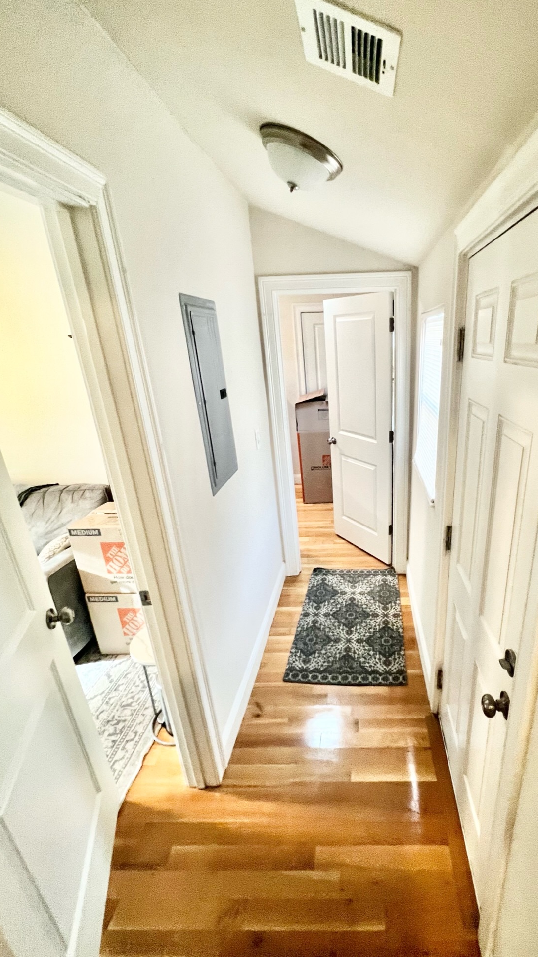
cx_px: 351
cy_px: 490
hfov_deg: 68.9
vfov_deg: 103.0
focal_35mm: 15
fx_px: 380
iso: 250
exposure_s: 1/60
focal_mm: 1.57
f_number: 1.8
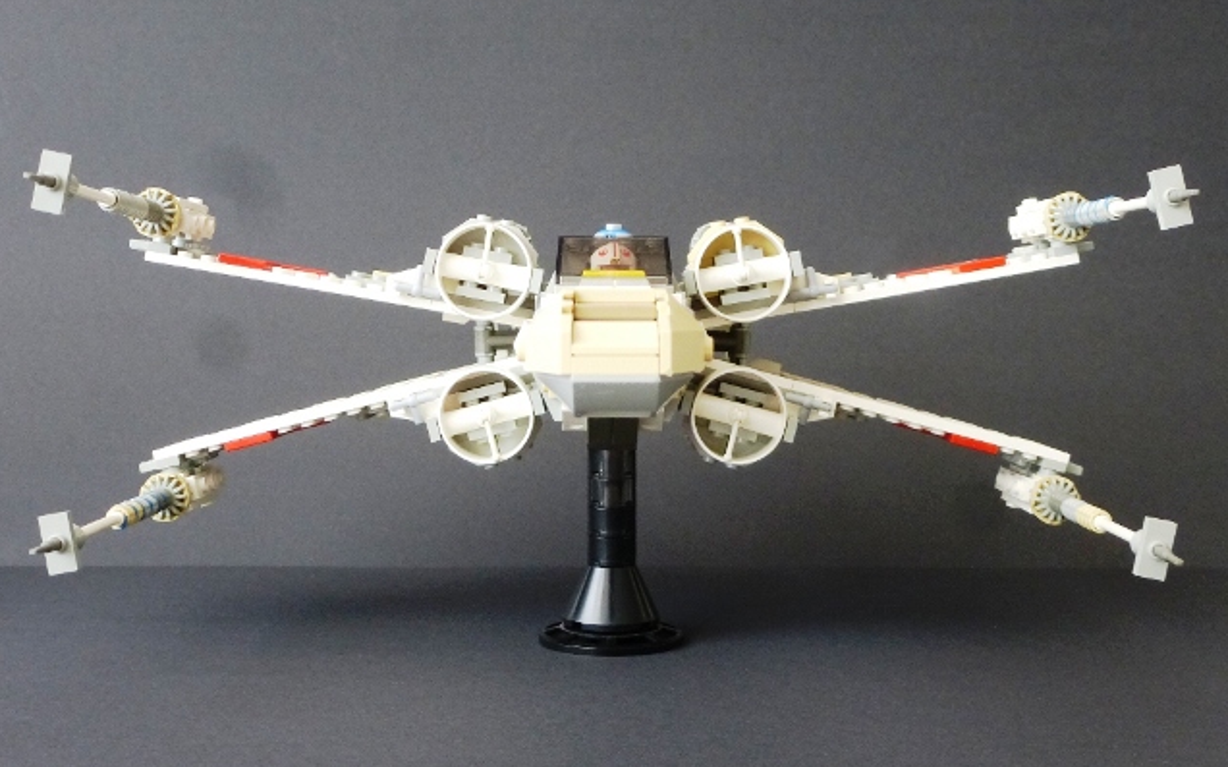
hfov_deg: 41.8
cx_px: 614
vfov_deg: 26.8
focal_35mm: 48
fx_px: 1606
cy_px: 392
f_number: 4
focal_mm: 8
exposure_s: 1/15
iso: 400
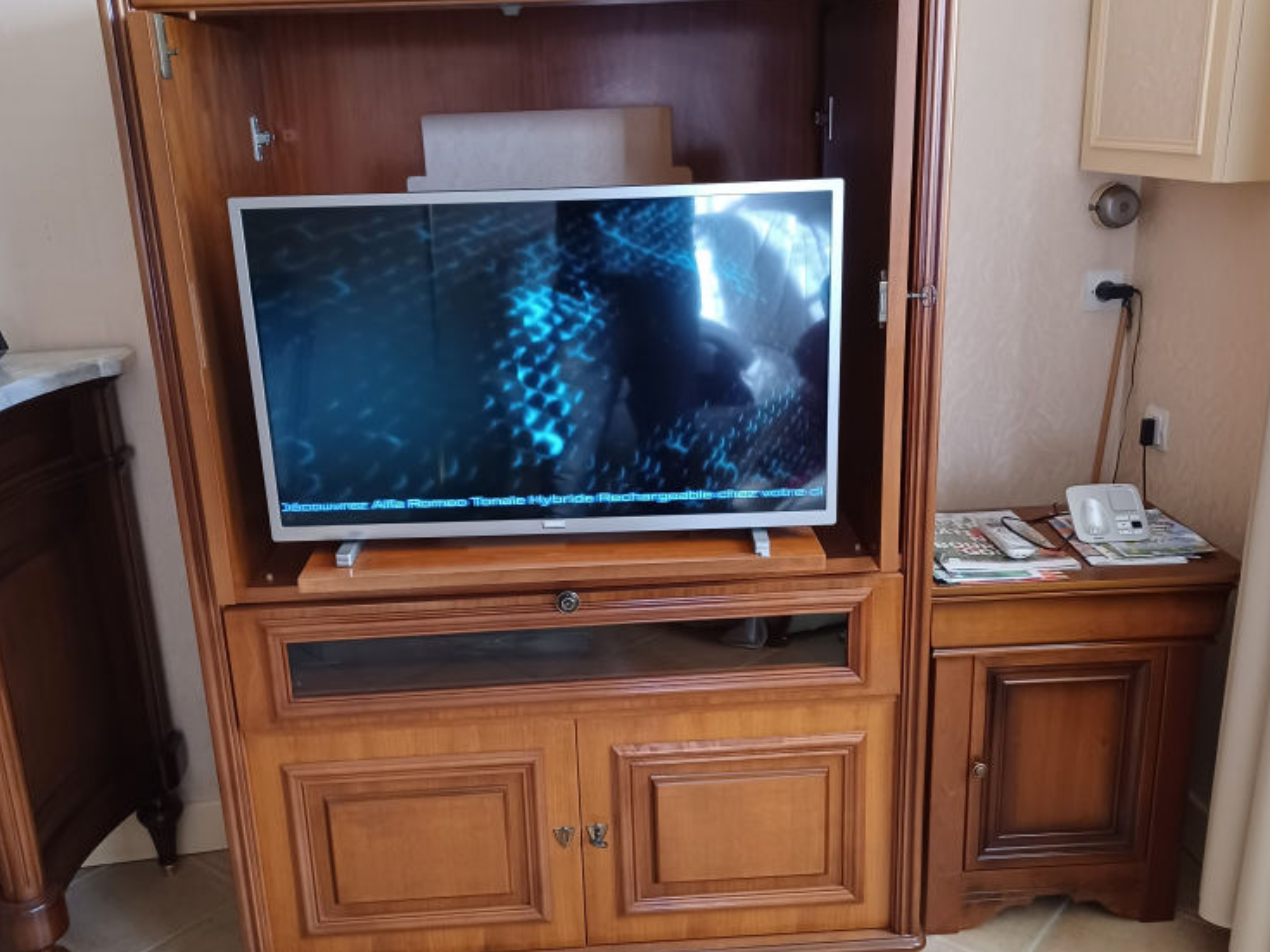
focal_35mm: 34
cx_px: 632
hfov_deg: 54.0
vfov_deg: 41.7
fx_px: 1247
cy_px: 515
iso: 400
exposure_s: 1/33
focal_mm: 4.6
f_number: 1.8
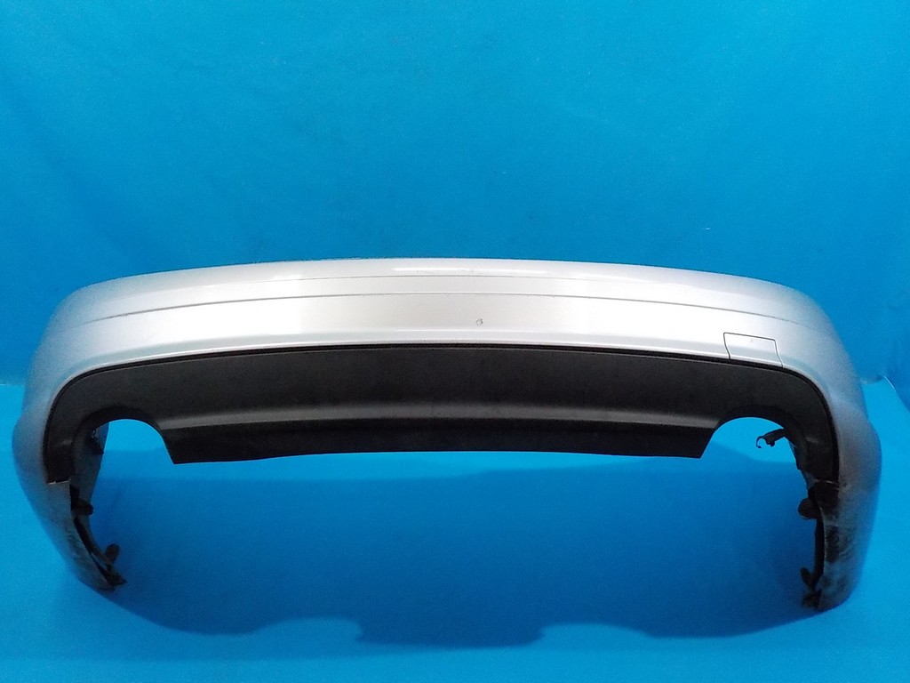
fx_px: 789
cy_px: 342
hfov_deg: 60.0
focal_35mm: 30
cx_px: 455
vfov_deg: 46.8
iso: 800
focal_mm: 4.1
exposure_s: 1/125
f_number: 3.3
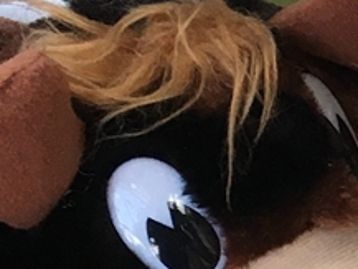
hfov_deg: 8.4
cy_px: 713
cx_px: 864
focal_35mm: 214
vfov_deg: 6.5
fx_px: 2214
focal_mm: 4.15
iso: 25
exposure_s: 1/33
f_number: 2.2
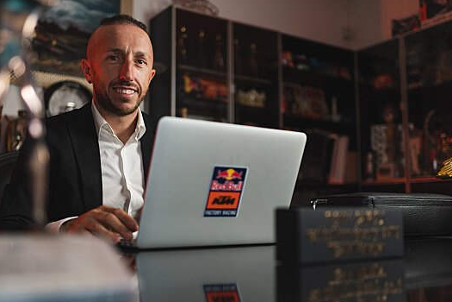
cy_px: 163
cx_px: 213
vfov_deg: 33.4
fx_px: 502
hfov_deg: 48.4
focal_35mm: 40
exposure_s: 1/100
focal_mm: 35
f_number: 1.8
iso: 250
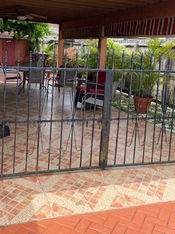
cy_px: 77
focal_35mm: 42
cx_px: 69
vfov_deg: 44.1
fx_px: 283
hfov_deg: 34.2
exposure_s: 1/1170
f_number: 1.8
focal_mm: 4.25
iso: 32
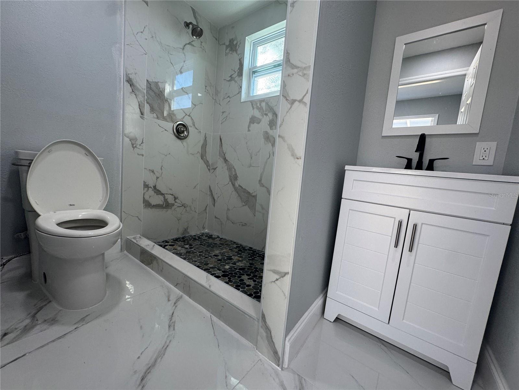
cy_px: 195
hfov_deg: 102.1
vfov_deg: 85.7
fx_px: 210
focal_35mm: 14
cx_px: 260
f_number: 2.2
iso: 125
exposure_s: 1/120
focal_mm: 2.22
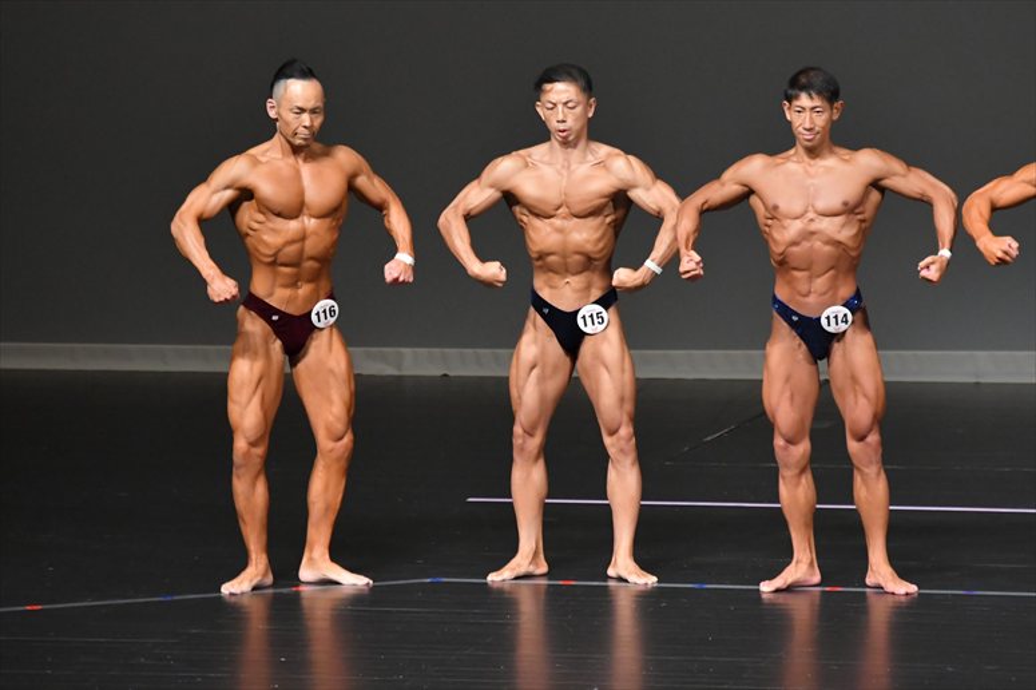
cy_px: 345
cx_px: 518
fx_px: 9061
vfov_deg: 4.4
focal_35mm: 315
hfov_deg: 6.5
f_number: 5.6
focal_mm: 210
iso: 5000
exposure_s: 1/400
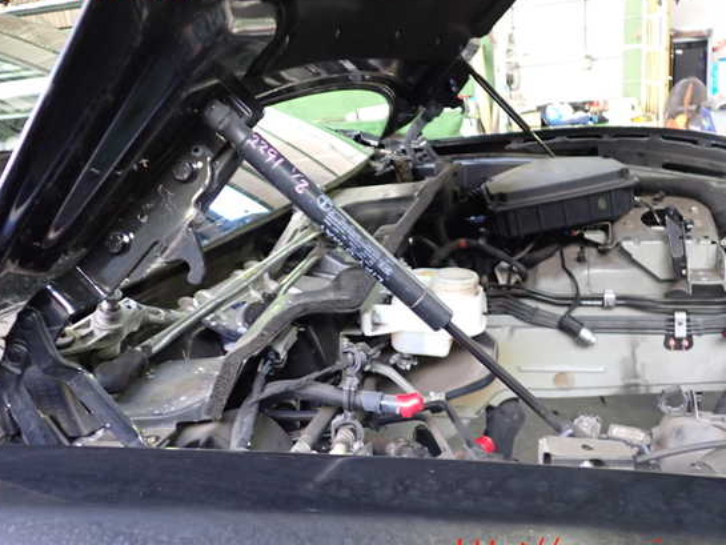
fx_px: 692
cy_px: 269
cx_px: 358
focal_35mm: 33
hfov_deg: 55.3
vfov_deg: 43.0
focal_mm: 5.4
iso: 400
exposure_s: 1/30
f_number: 2.3
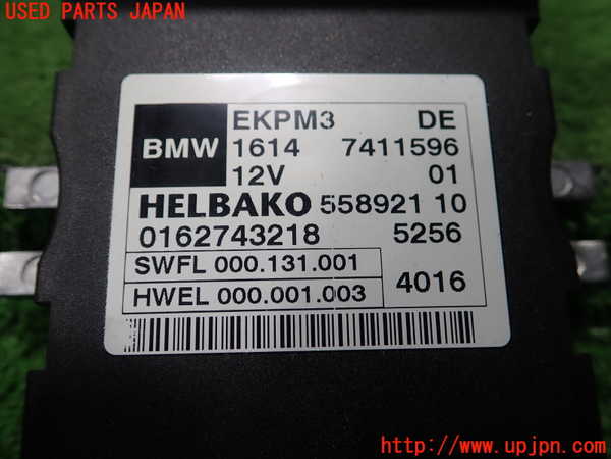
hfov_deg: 60.0
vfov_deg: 46.8
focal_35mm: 30
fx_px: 530
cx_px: 306
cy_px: 230
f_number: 2.3
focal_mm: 5.5
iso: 125
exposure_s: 1/125
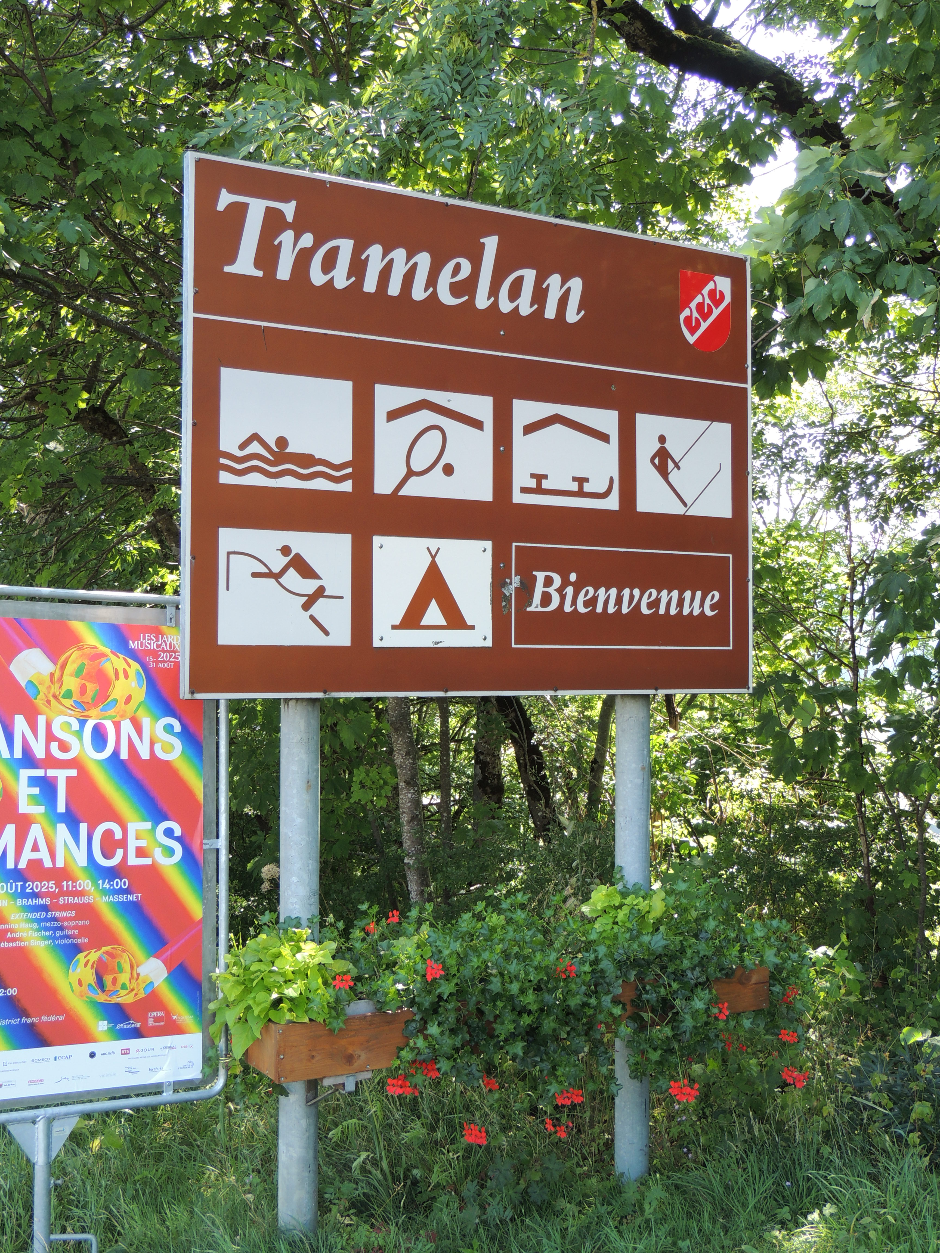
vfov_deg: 46.8
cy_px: 626
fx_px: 1448
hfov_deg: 36.0
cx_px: 470
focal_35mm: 40
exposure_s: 1/60
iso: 100
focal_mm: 7.1
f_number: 3.3
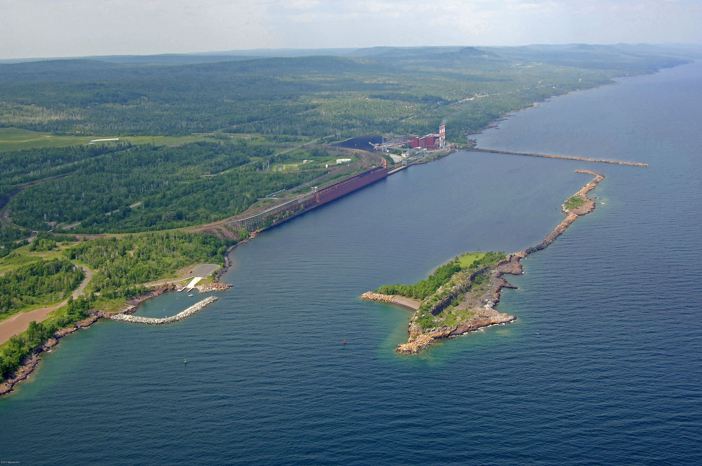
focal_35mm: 36
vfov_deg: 36.8
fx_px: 701
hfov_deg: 53.2
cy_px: 233
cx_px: 351
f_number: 5.3
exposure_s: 1/1000
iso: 400
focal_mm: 24
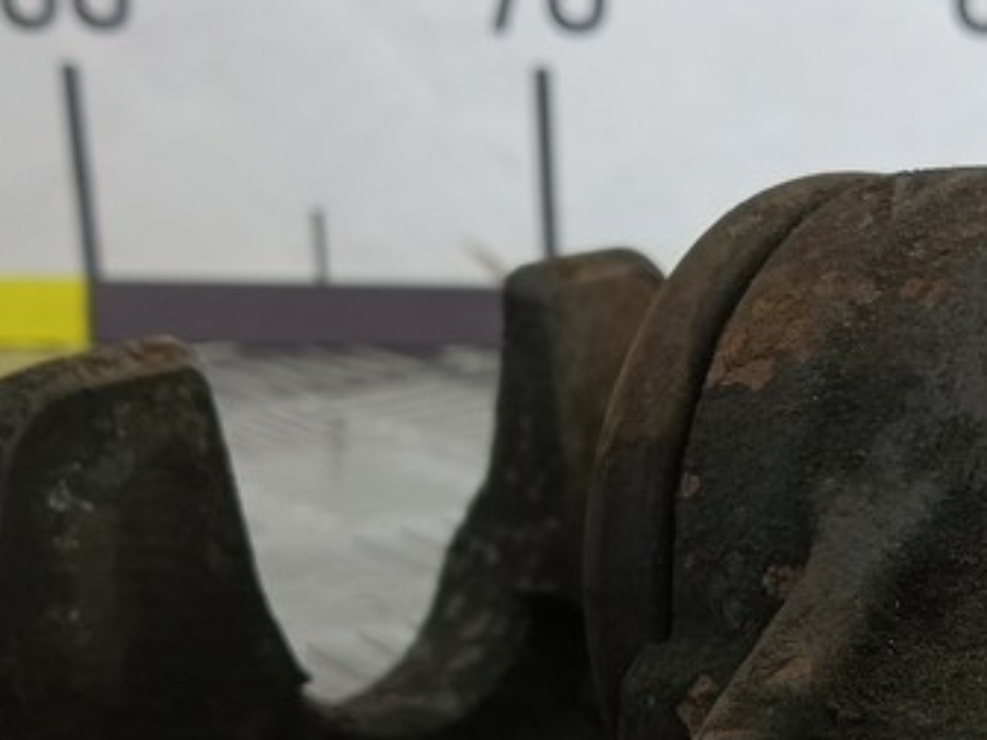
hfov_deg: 26.9
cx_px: 872
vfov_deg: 20.4
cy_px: 728
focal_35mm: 70
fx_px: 1996
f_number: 1.6
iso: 84
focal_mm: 4.11
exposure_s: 1/50
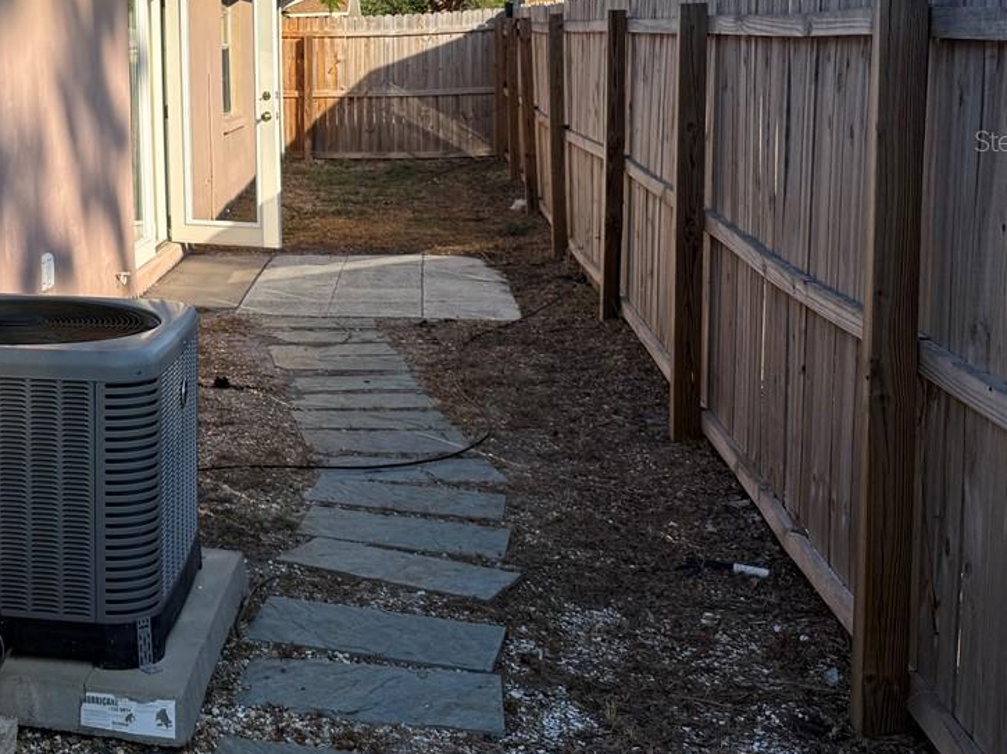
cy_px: 140
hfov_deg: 33.1
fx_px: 1541
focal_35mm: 53
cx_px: -6
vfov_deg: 26.9
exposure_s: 1/3145
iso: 80
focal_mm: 6.76
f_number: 1.78
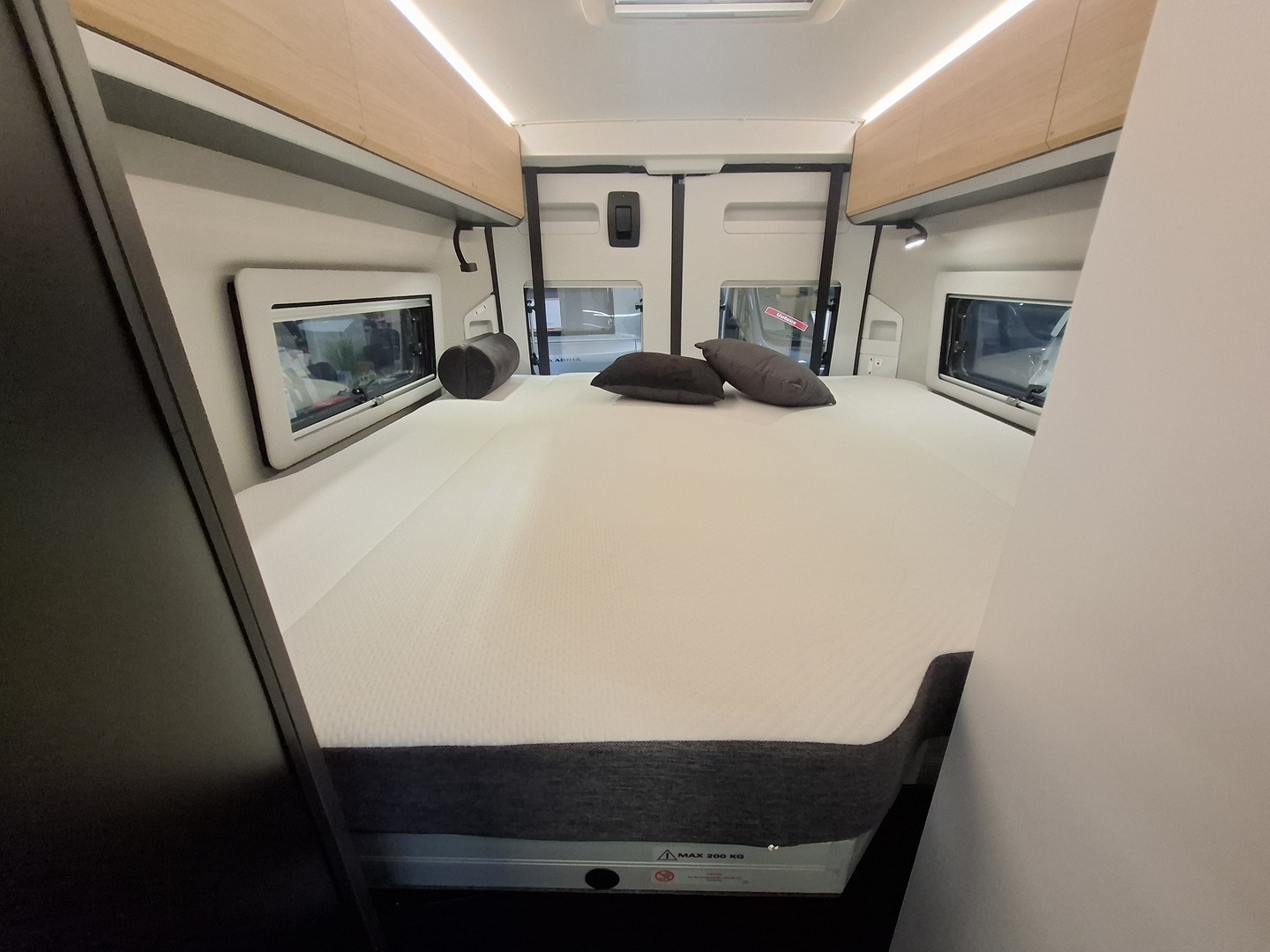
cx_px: 635
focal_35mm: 13
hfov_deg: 106.2
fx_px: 477
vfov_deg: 89.9
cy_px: 476
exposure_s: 1/25
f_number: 2.2
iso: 250
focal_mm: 1.74
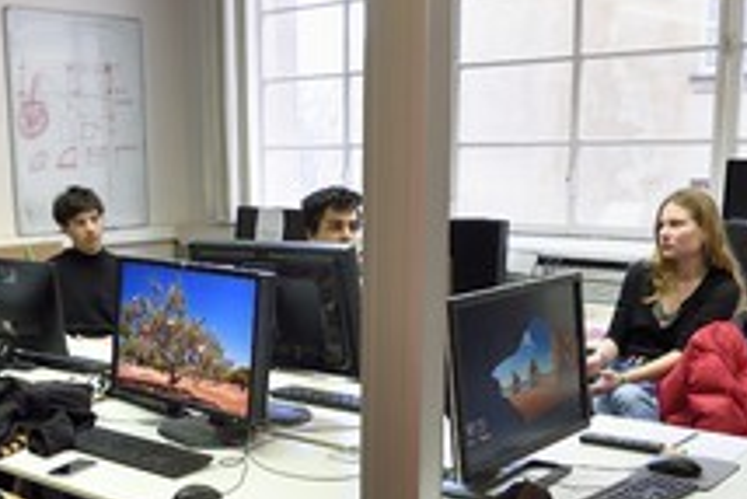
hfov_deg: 41.8
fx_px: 976
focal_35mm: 47
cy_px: 387
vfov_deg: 28.2
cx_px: 321
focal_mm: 24
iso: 800
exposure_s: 1/15
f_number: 6.3
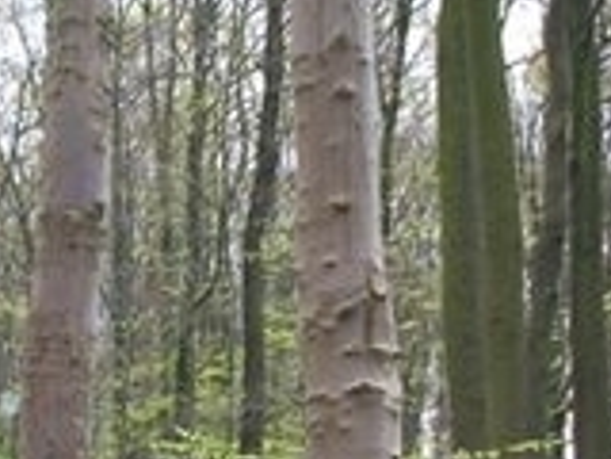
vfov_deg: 11.7
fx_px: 2118
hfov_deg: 16.1
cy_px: 738
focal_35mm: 120
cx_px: 8
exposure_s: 1/100
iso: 80
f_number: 2.9
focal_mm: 5.7
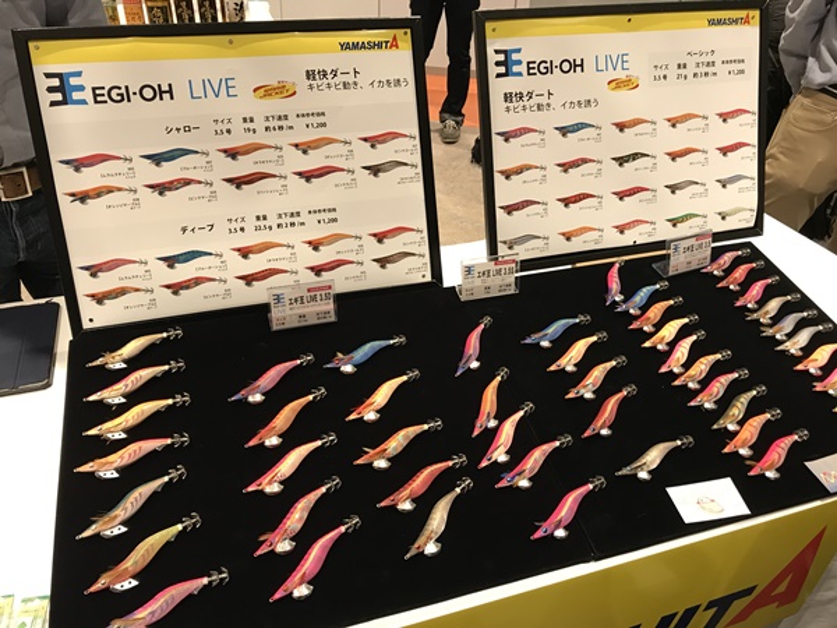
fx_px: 677
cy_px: 314
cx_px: 418
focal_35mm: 28
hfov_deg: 63.4
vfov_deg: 49.7
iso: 40
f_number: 1.8
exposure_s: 1/15
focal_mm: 3.99
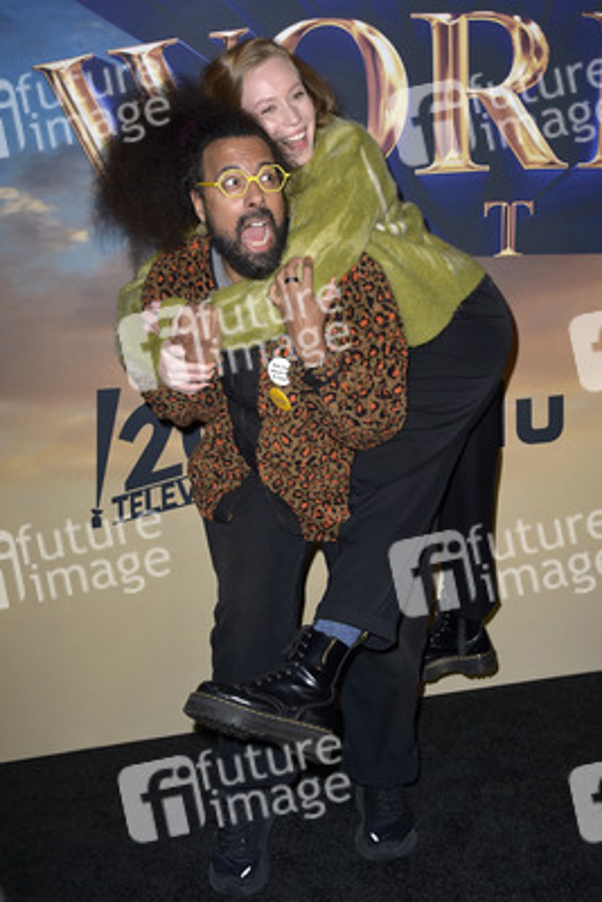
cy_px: 451
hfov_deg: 29.9
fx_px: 1128
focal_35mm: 45
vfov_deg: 43.6
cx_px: 301
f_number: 6.3
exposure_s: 1/250
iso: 320
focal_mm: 45
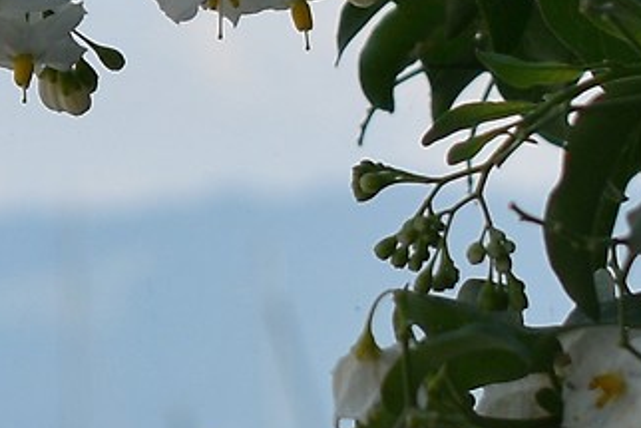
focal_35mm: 268
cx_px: -894
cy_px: 452
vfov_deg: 5.1
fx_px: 4774
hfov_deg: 7.2
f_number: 4
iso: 100
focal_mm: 24
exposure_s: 1/1000
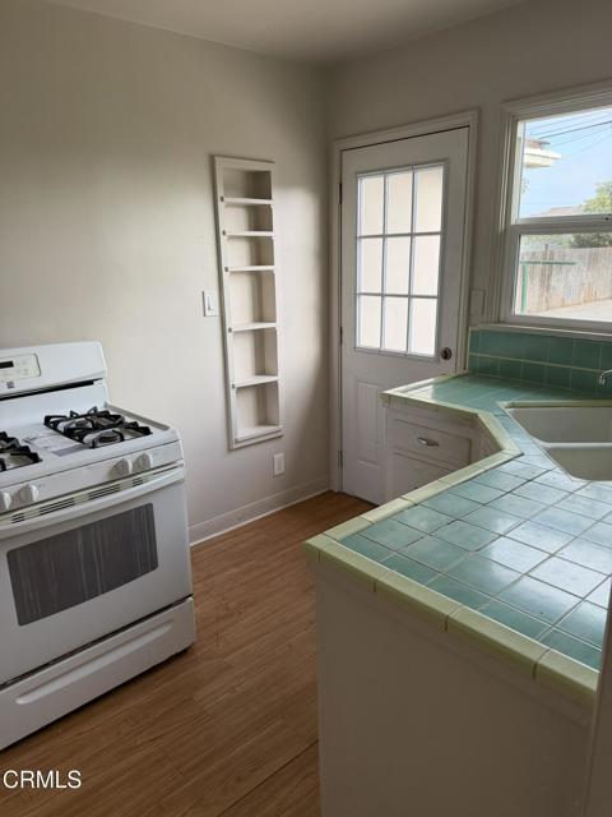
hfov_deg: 56.8
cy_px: 408
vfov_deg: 71.6
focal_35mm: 24
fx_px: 566
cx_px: 306
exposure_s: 1/217
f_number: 1.78
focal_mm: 6.76
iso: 160
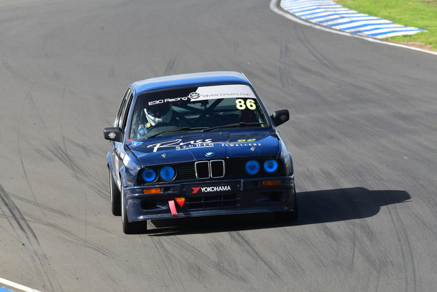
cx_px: 218
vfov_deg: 1.9
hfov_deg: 2.9
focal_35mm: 720
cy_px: 146
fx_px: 8743
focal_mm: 480
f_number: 11
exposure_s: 1/640
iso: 640
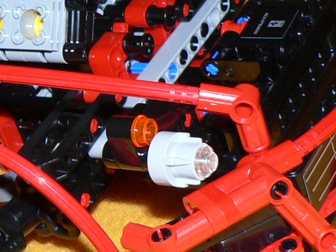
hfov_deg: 14.7
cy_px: 22
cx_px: -84
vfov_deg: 11.4
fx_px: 1253
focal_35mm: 129
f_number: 2.8
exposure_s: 1/60
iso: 100
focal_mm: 6
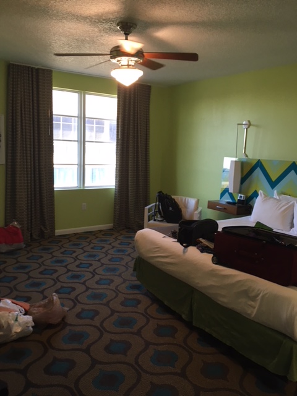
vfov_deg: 61.7
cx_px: 148
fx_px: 332
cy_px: 198
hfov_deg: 48.2
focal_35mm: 29
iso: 80
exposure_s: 1/30
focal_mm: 4.15
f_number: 2.2
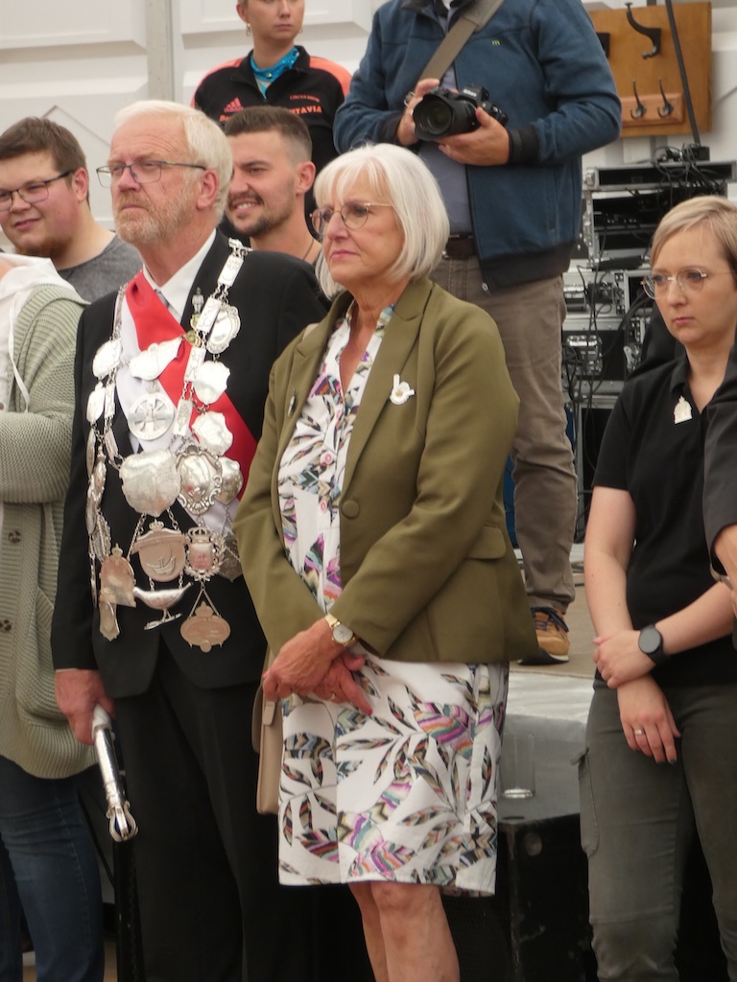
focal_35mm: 154
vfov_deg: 12.8
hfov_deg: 9.6
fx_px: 4372
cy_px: 491
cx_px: 368
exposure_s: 1/80
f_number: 5.4
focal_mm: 27.5
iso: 200
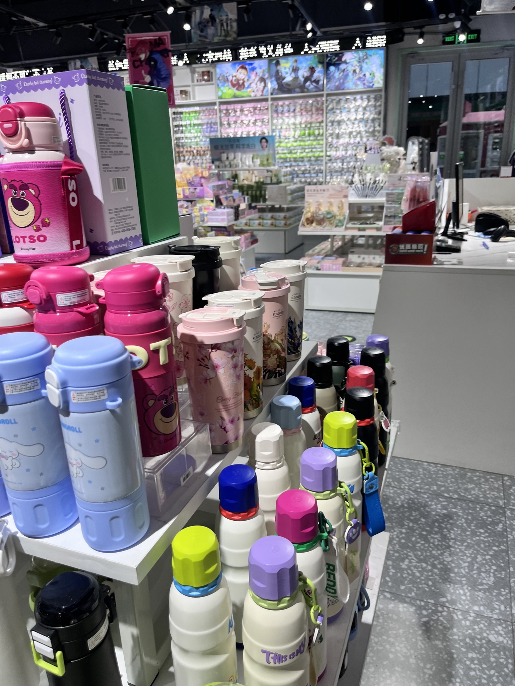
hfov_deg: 53.1
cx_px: 258
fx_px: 516
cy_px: 343
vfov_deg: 67.3
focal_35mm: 26
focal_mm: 5.1
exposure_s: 1/170
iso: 40
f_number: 1.6
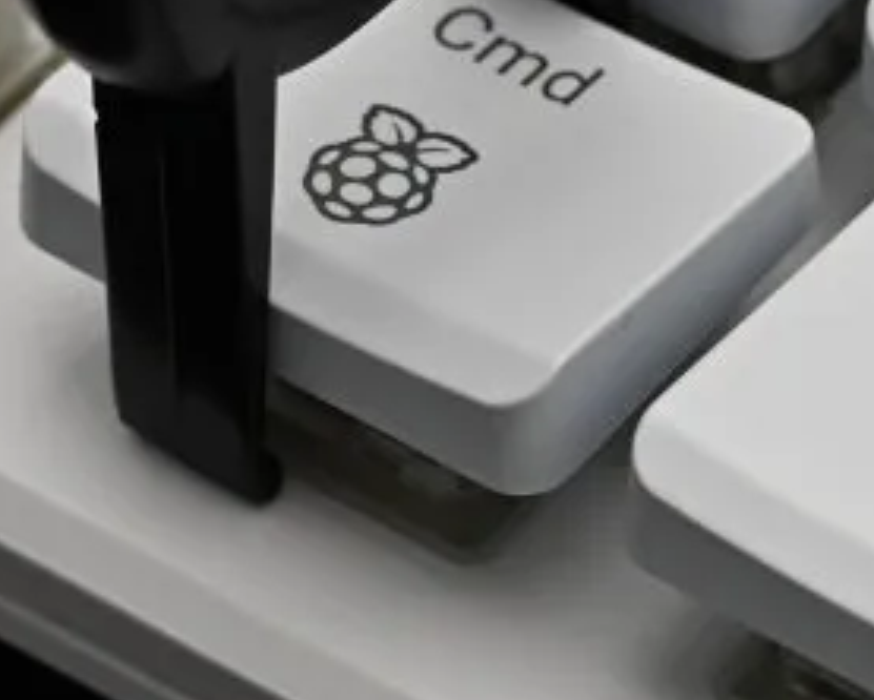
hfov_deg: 4.5
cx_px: 372
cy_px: -11
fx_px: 11053
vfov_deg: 3.6
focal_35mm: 427
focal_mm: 105
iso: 640
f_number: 13
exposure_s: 1/100
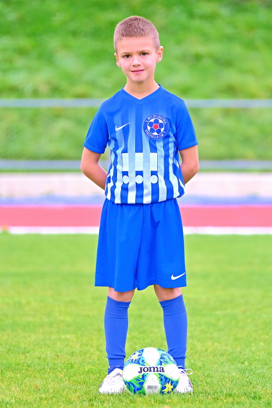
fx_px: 2200
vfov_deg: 10.6
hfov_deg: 7.1
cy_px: 204
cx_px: 136
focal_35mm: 194
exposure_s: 1/250
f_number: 2.8
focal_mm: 129.2
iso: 1000
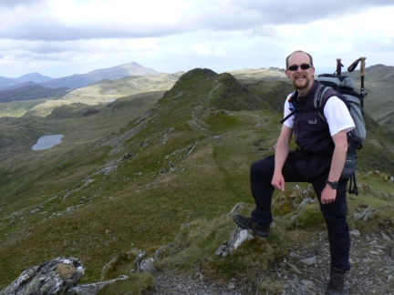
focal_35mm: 36
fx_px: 410
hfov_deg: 51.4
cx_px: 197
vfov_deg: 39.7
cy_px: 148
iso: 80
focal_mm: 6
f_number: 5.6
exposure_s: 1/320
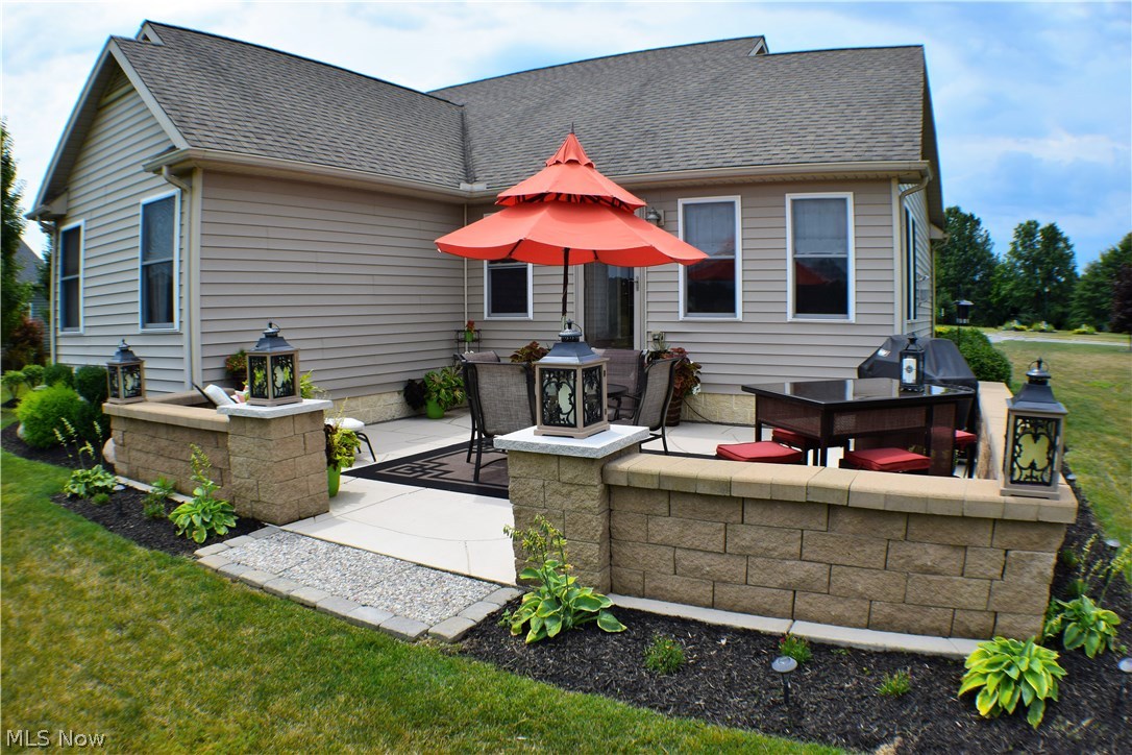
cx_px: 566
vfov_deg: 36.9
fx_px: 1132
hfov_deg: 53.1
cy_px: 378
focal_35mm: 36
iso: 400
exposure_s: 1/500
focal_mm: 24
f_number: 11
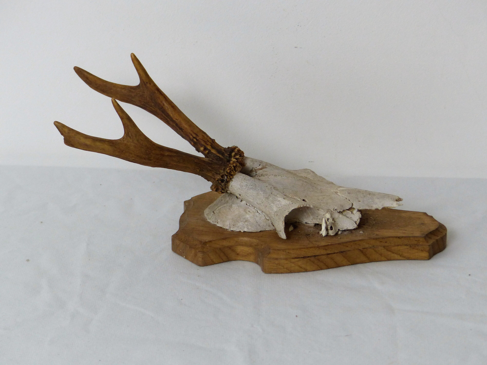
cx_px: 244
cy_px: 182
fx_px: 2026
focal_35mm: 144
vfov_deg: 10.3
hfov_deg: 13.7
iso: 200
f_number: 2.8
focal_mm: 23.5
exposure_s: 1/80
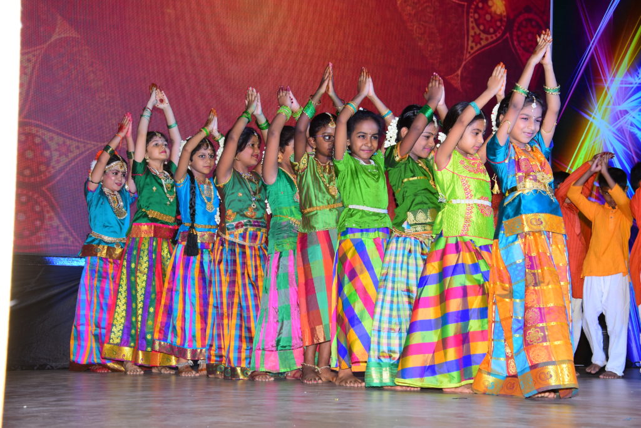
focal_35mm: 68
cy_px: 214
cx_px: 320
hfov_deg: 29.9
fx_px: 1202
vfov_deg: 20.2
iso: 250
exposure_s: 1/80
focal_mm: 45
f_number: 8
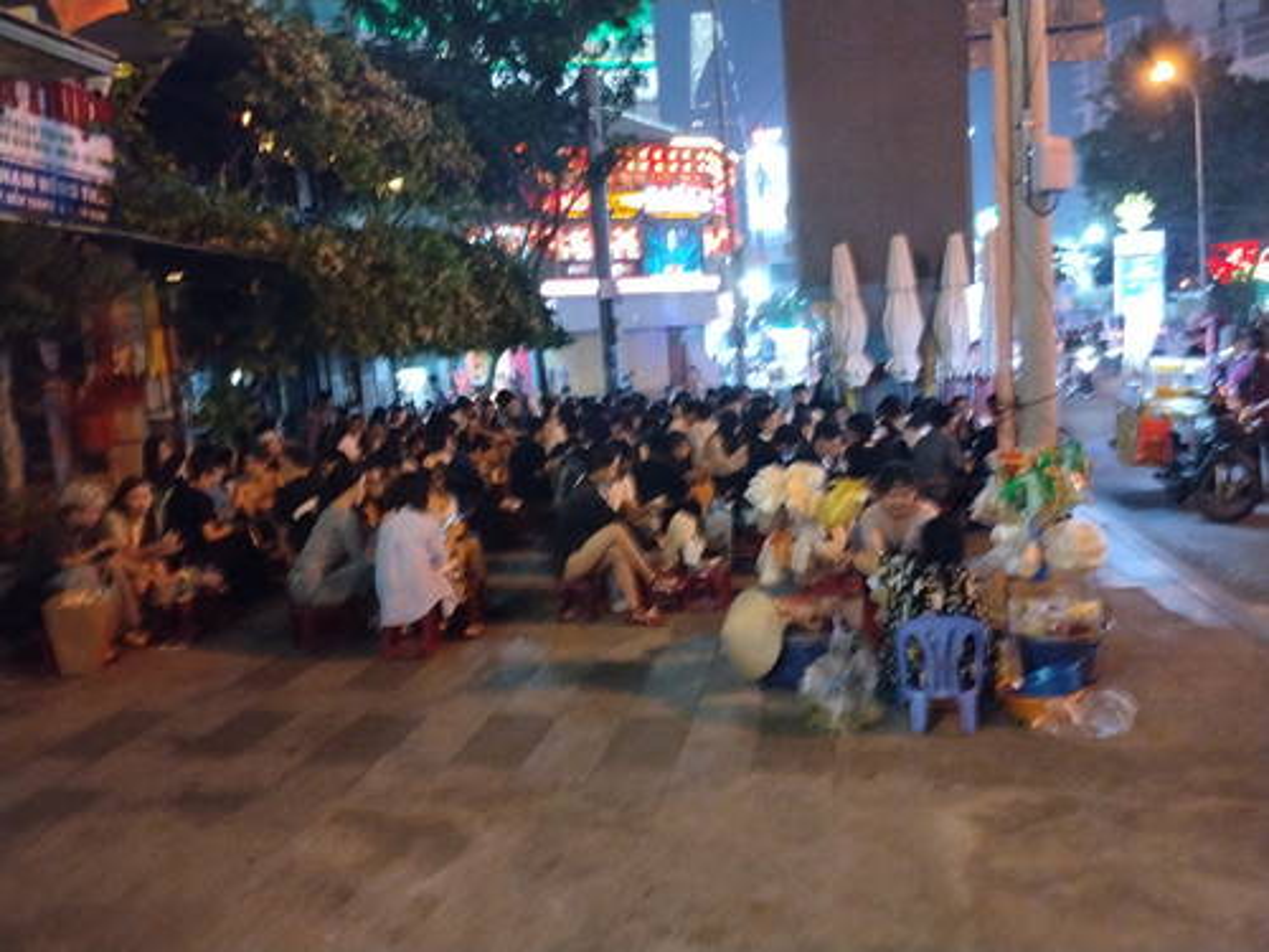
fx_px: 1063
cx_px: 634
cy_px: 476
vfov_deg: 48.2
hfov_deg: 61.7
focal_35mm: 29
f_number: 1.8
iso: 800
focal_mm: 4.22
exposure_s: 1/20
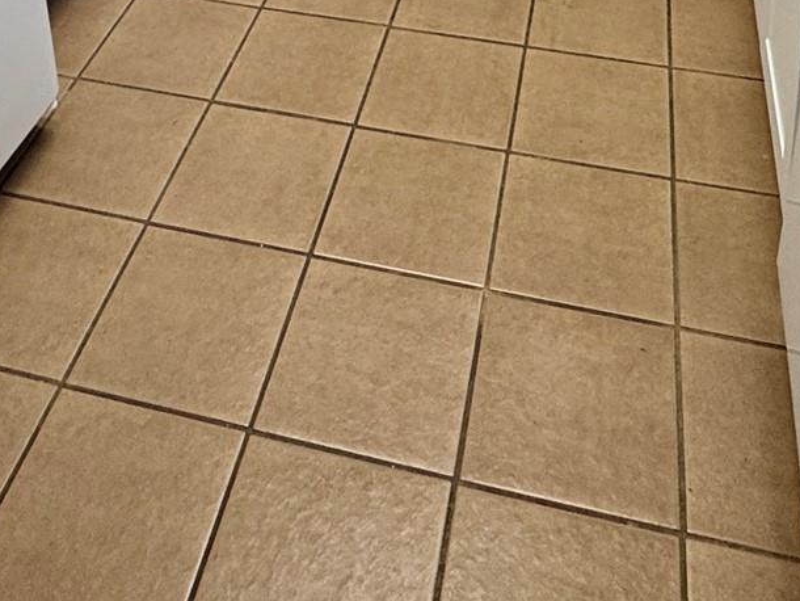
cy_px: -384
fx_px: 1087
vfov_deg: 22.7
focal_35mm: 47
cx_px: 366
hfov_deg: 40.4
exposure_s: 1/120
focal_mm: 2.22
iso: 64
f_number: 2.2
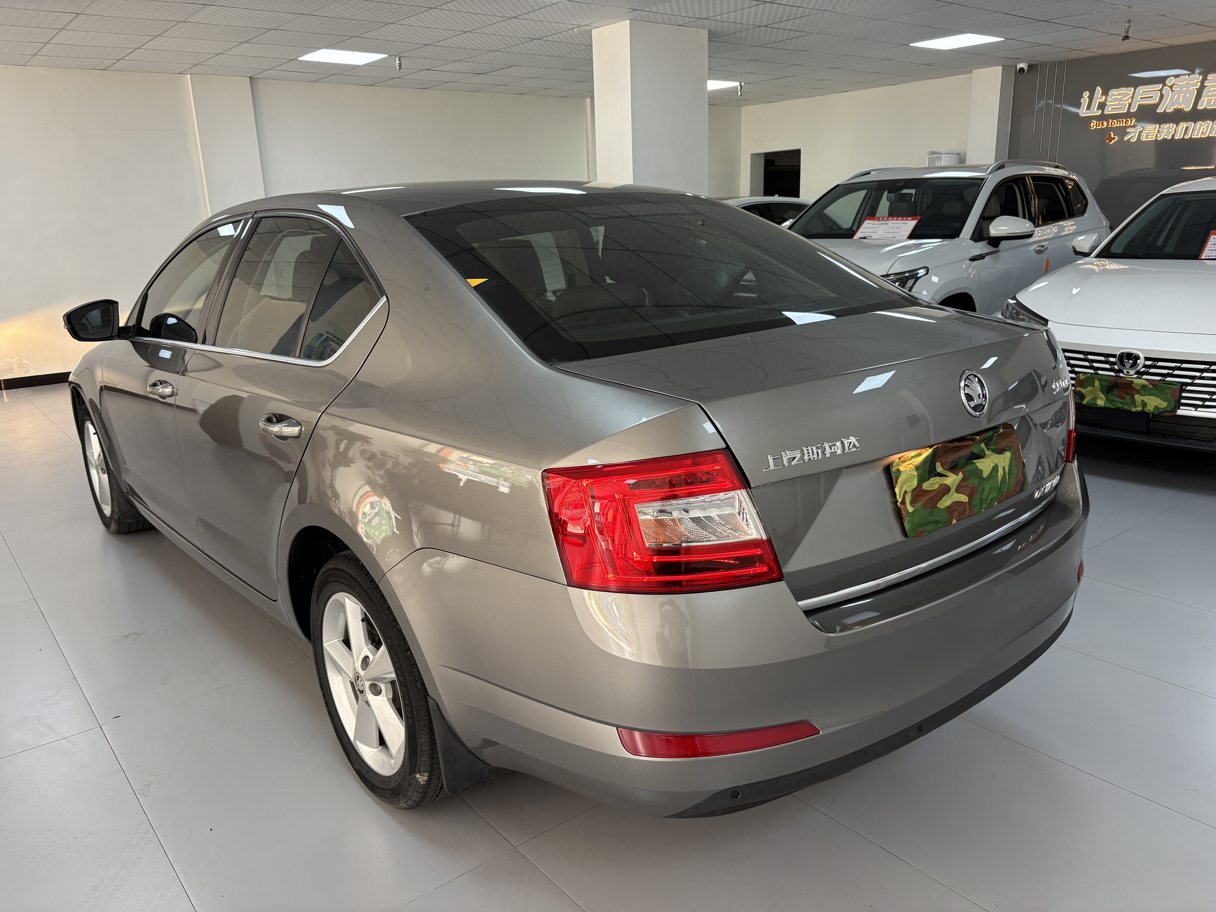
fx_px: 913
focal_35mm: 26
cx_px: 608
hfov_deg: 67.3
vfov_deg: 53.1
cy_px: 456
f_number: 1.6
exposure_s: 1/122
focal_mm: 5.96
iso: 100
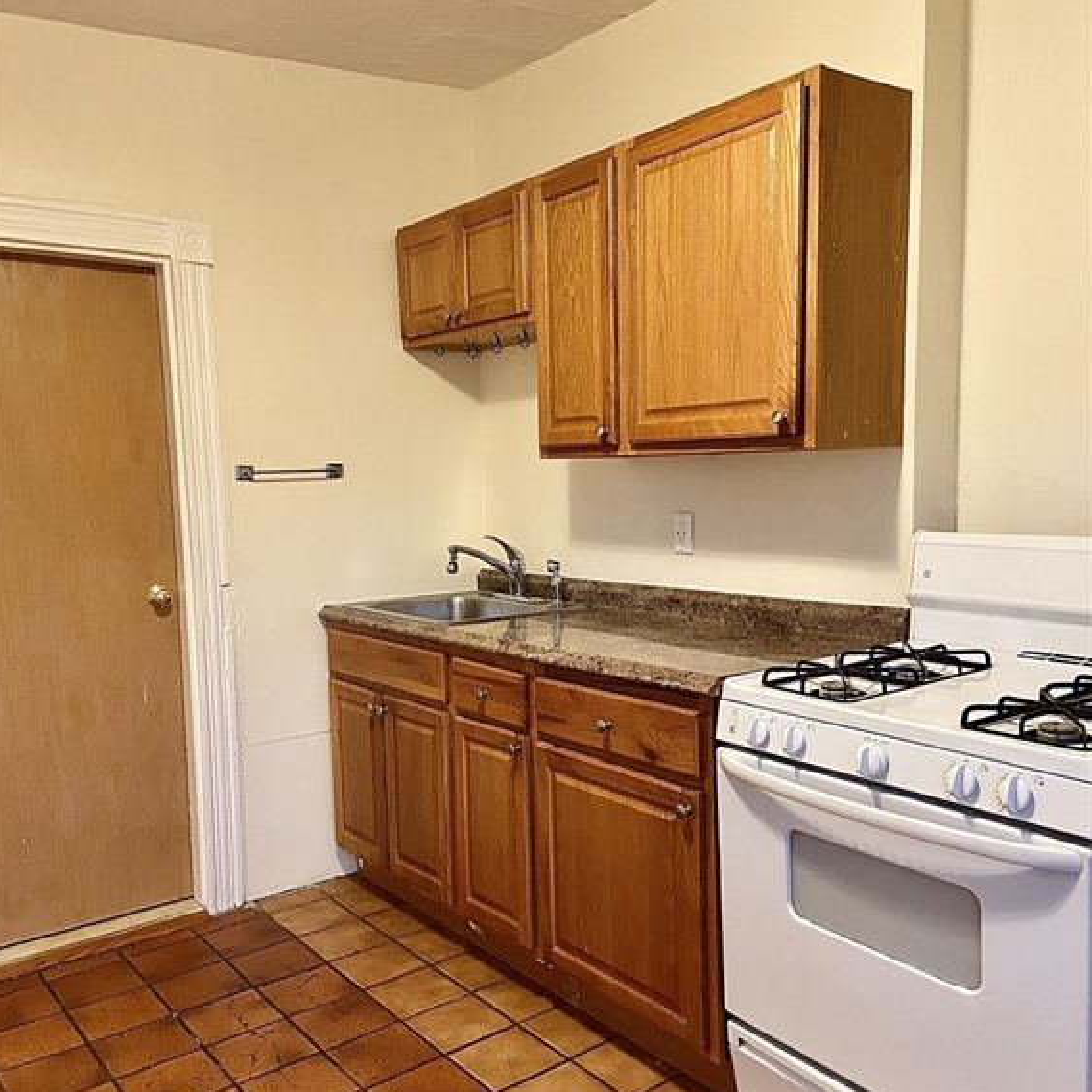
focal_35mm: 31
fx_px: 1106
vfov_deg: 52.4
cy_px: 608
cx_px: 541
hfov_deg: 52.5
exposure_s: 1/40
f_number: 1.8
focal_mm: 4.25
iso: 400
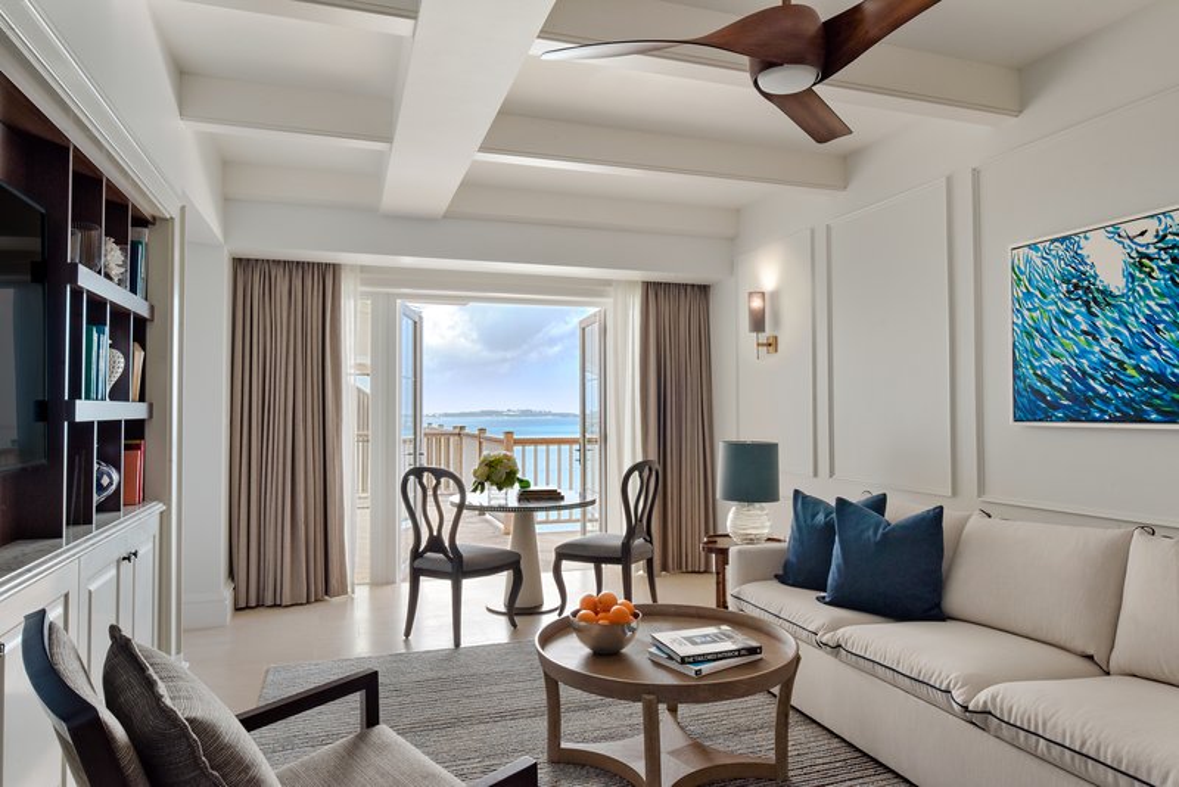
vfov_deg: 55.1
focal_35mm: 23
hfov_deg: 76.1
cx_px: 590
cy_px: 394
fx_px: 753
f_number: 16
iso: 250
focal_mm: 23
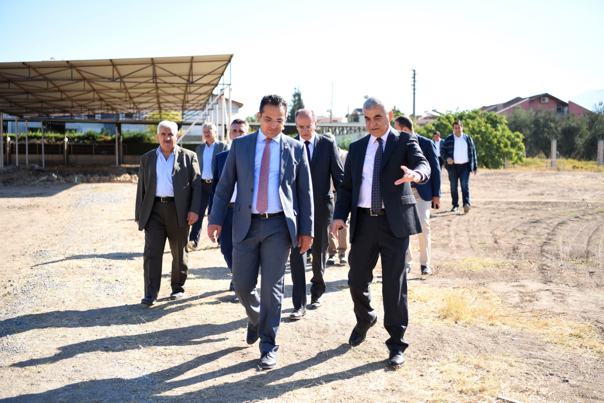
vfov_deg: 27.0
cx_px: 302
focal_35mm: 50
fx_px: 839
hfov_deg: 39.6
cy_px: 202
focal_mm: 50
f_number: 2.8
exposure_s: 1/2500
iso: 400
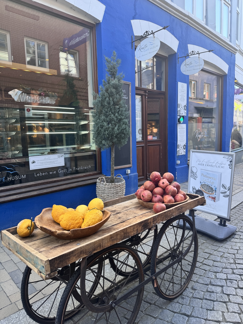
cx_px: 122
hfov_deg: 56.8
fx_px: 225
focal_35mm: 24
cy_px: 162
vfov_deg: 71.6
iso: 64
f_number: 1.78
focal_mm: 6.76
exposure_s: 1/154
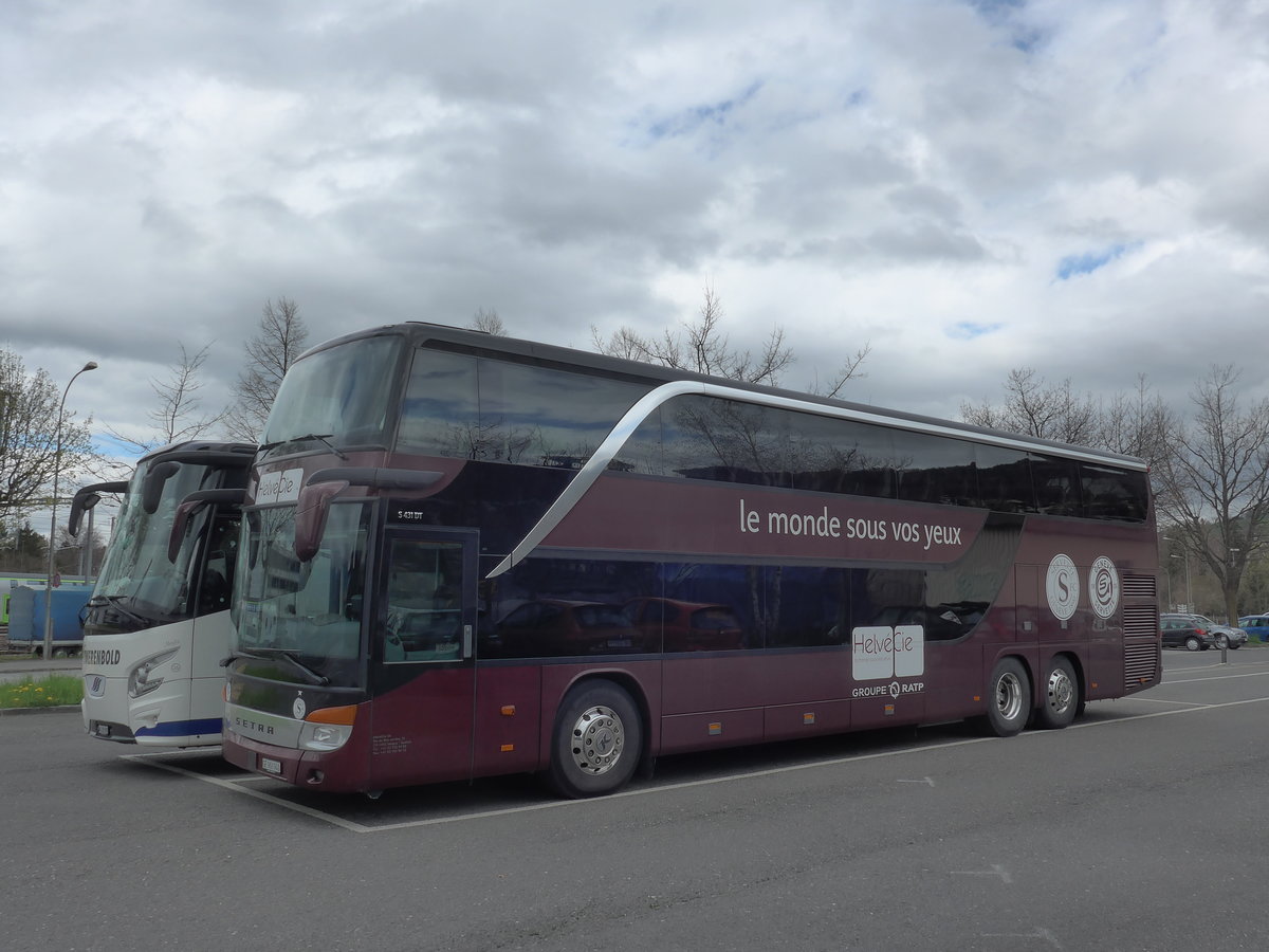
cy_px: 476
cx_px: 634
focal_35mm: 29
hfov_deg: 61.7
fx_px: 1063
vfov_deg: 48.2
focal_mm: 6
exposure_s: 1/640
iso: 160
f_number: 5
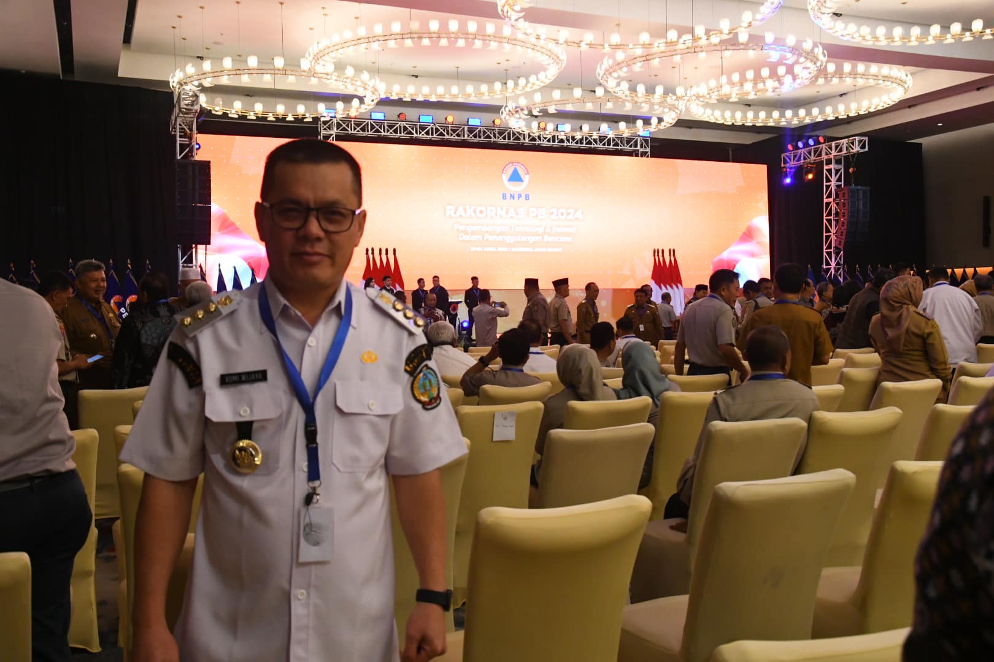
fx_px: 911
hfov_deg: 57.2
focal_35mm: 33
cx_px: 497
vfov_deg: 40.0
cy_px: 331
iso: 3200
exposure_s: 1/125
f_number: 3.8
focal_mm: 22
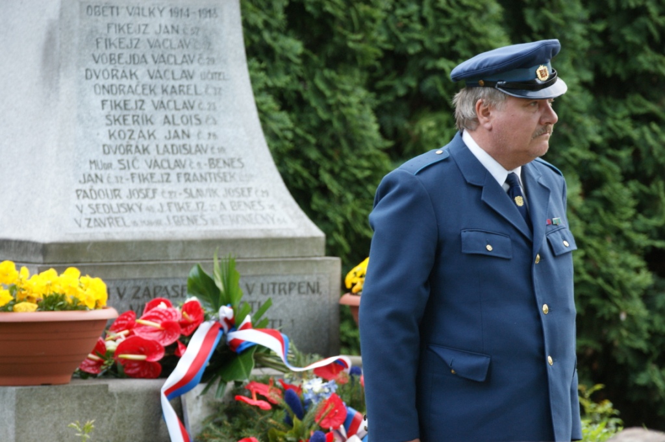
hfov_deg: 6.9
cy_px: 221
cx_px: 332
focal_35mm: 300
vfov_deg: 4.6
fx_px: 5537
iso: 400
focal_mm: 200
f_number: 5.6
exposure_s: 1/25
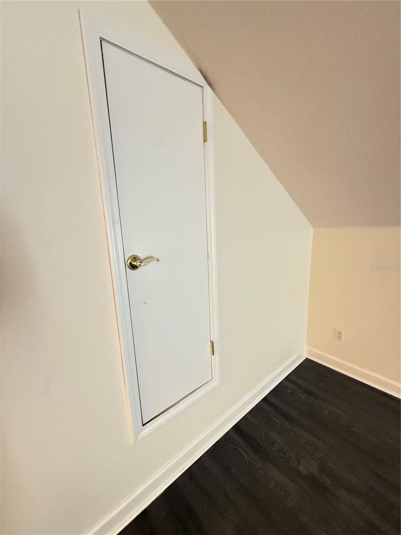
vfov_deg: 102.1
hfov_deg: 85.7
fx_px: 216
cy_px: 268
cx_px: 200
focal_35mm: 14
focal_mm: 2.22
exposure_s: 1/60
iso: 640
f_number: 2.2
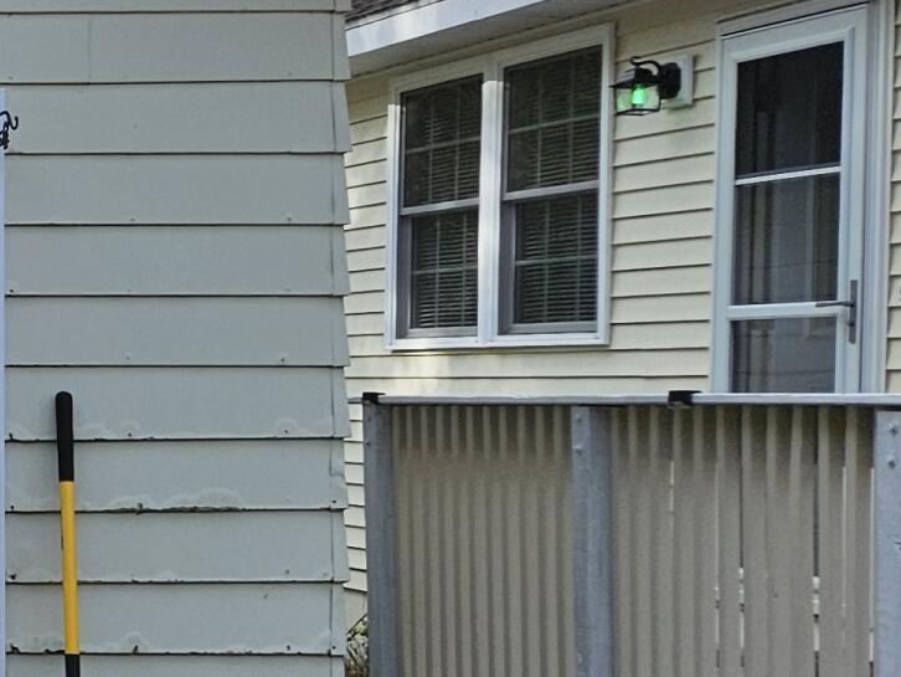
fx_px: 2474
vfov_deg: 15.6
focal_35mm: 95
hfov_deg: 16.2
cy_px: 405
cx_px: -877
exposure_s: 1/2000
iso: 40
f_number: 1.8
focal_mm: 5.4
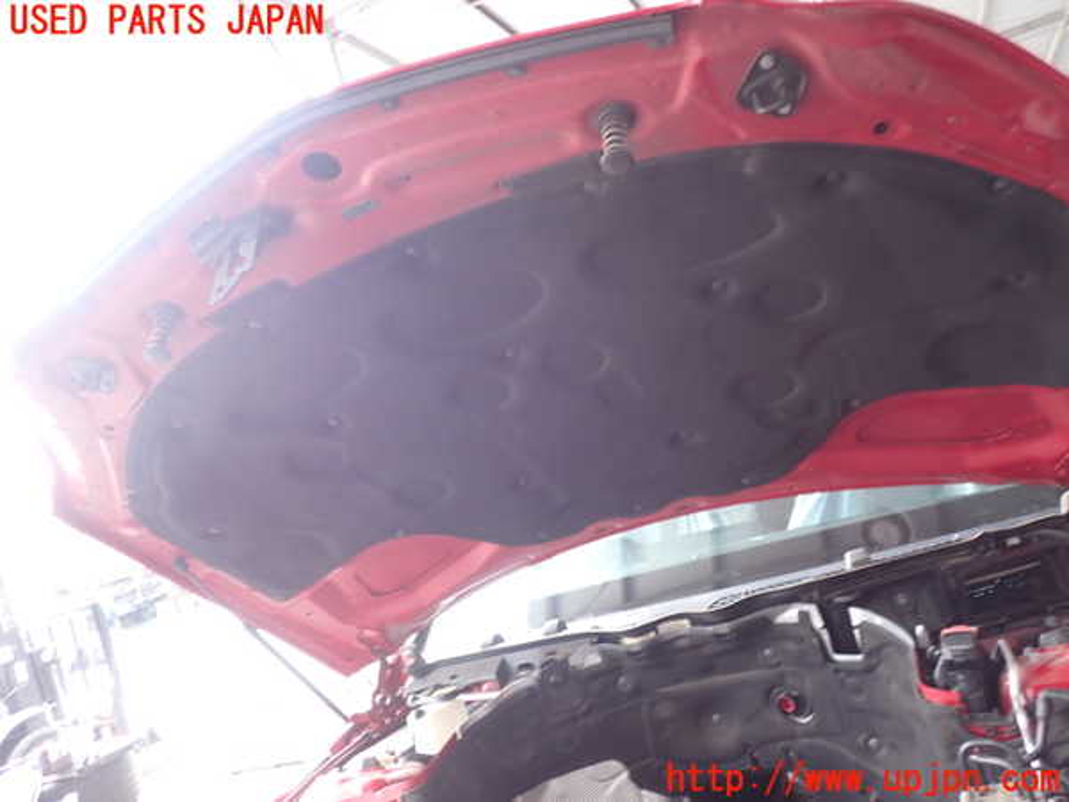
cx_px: 534
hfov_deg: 60.0
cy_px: 401
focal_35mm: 30
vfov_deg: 46.8
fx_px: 926
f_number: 2.3
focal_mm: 5.4
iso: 200
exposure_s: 1/30
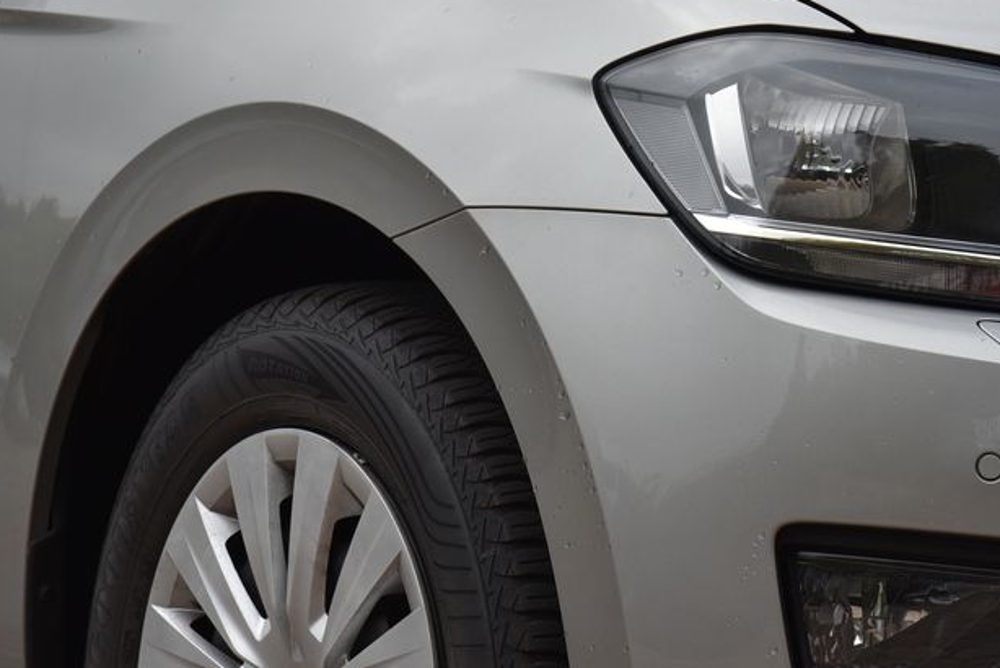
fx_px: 5558
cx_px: 581
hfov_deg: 10.3
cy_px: 143
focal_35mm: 200
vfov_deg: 6.9
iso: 500
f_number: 9
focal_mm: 120
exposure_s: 1/320
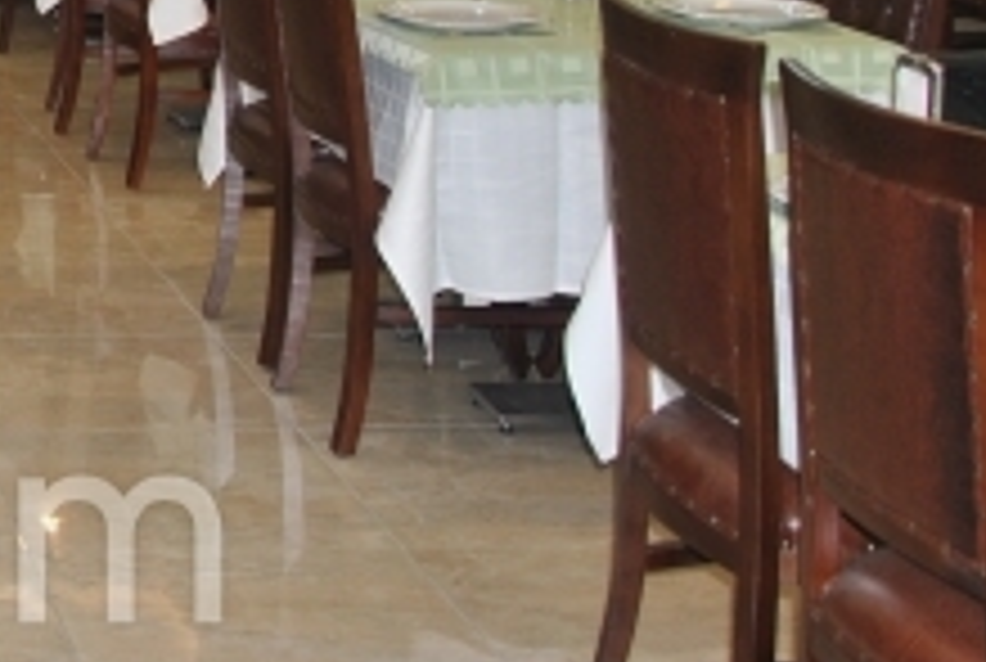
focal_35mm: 93
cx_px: -468
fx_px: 2566
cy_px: -227
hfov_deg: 19.2
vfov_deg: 14.1
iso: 200
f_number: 3.8
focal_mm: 21
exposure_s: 1/60
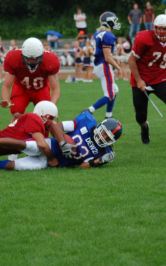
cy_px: 133
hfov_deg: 5.2
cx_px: 84
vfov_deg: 8.3
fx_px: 1838
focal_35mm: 254
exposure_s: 1/500
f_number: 4.2
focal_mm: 110
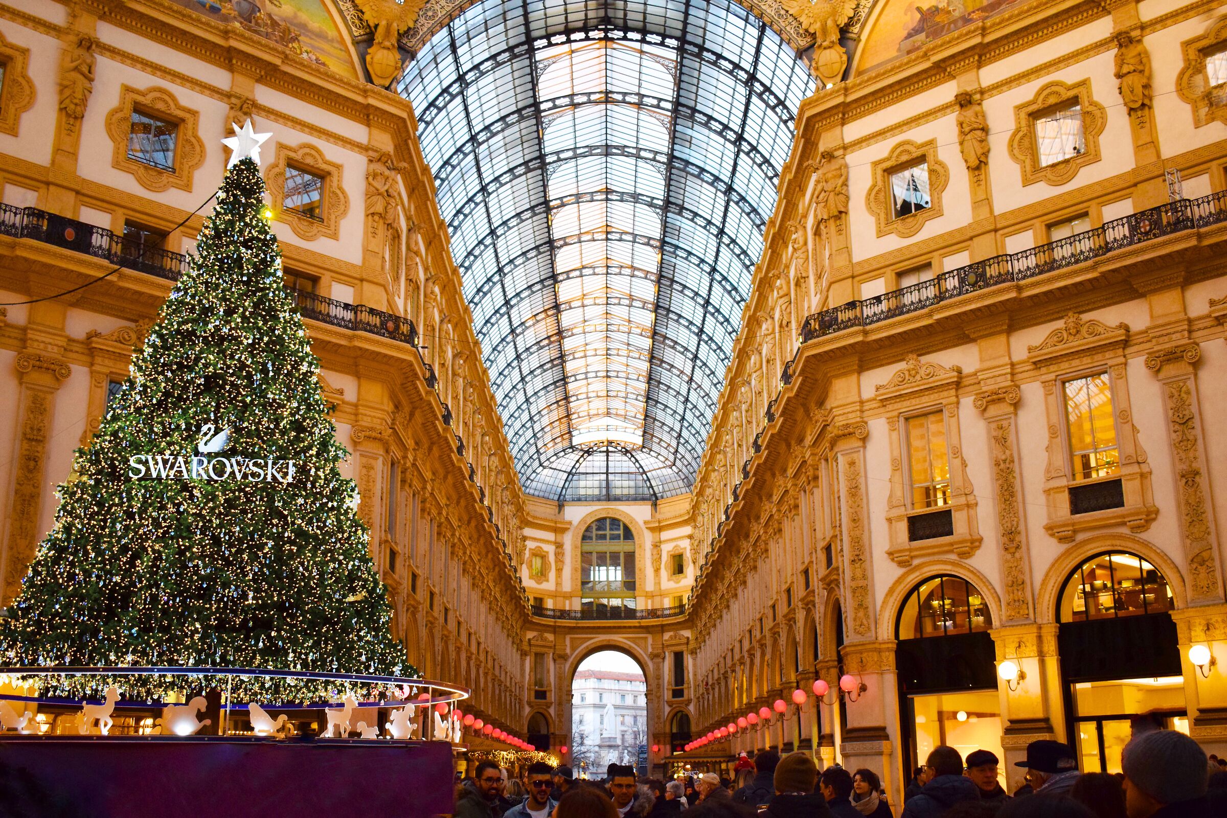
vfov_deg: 36.9
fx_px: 1227
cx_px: 614
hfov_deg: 53.1
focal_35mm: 36
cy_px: 409
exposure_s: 1/200
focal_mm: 24
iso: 2000
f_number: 4.5
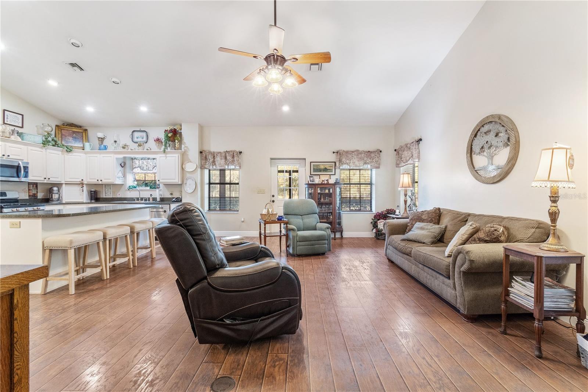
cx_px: 294
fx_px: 245
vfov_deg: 77.3
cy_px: 196
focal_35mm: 15
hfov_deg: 100.4
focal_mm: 10
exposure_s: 1/1.67
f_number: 9
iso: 500
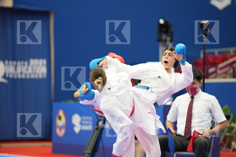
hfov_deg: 10.3
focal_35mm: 200
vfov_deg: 6.9
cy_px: 78
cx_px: 118
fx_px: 1311
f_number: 2.8
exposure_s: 1/1000
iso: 2500
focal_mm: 200
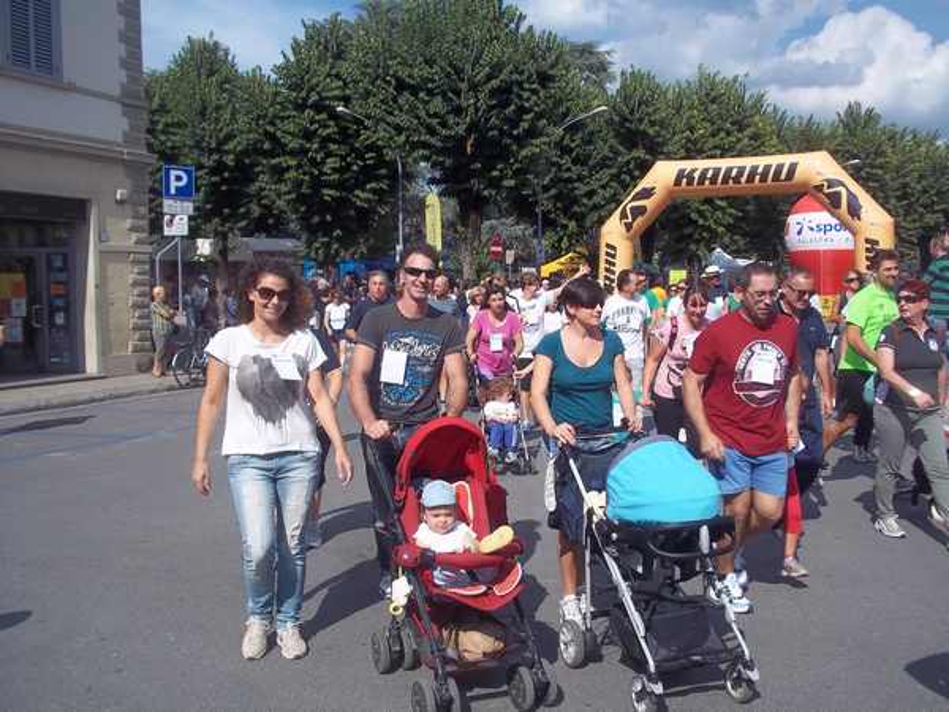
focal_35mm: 36
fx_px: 987
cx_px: 474
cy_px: 356
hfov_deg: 51.4
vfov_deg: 39.7
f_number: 8
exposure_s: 1/250
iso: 80
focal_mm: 6.5
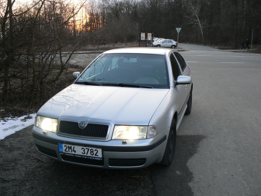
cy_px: 98
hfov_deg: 51.4
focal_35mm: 36
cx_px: 130
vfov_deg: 39.7
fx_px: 271
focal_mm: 6
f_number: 2.8
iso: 80
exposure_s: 1/50
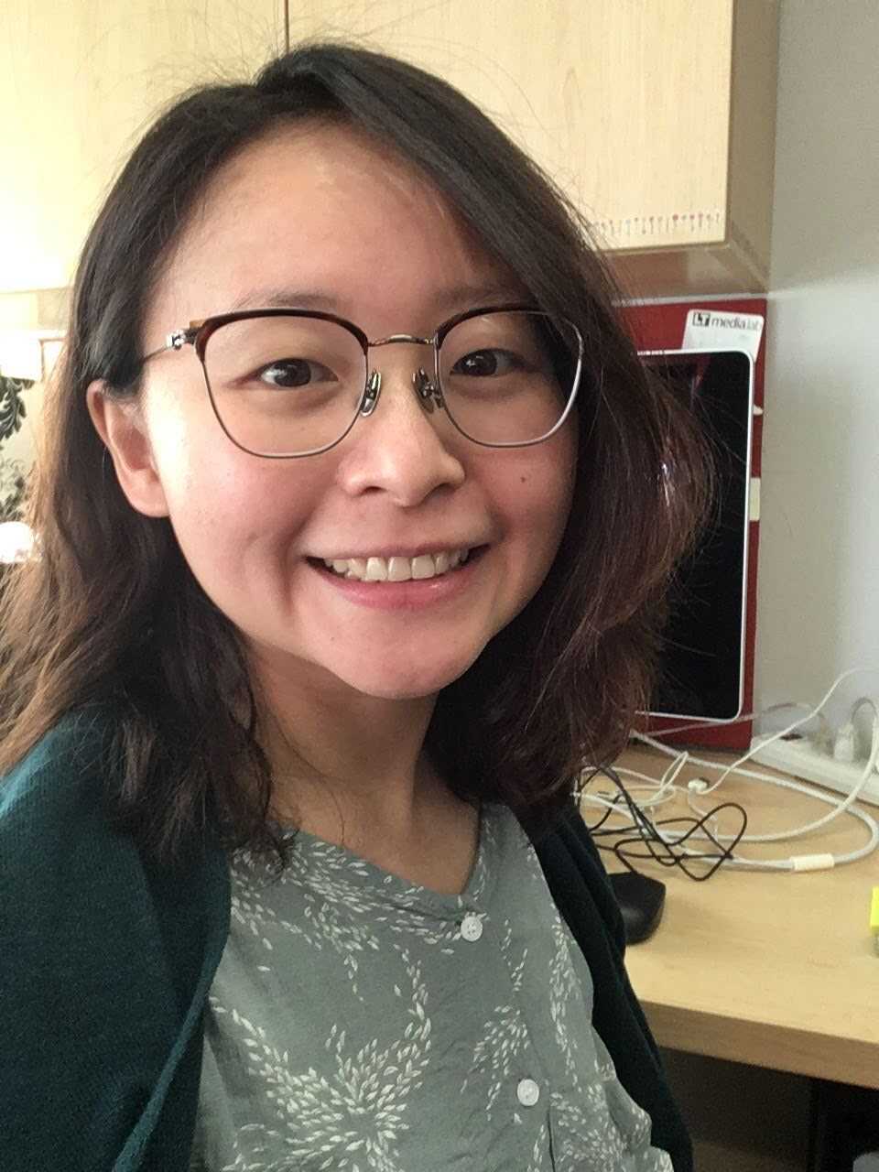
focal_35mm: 31
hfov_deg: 45.4
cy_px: 586
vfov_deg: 58.4
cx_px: 440
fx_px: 1050
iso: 160
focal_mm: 2.15
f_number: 2.4
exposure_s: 1/30
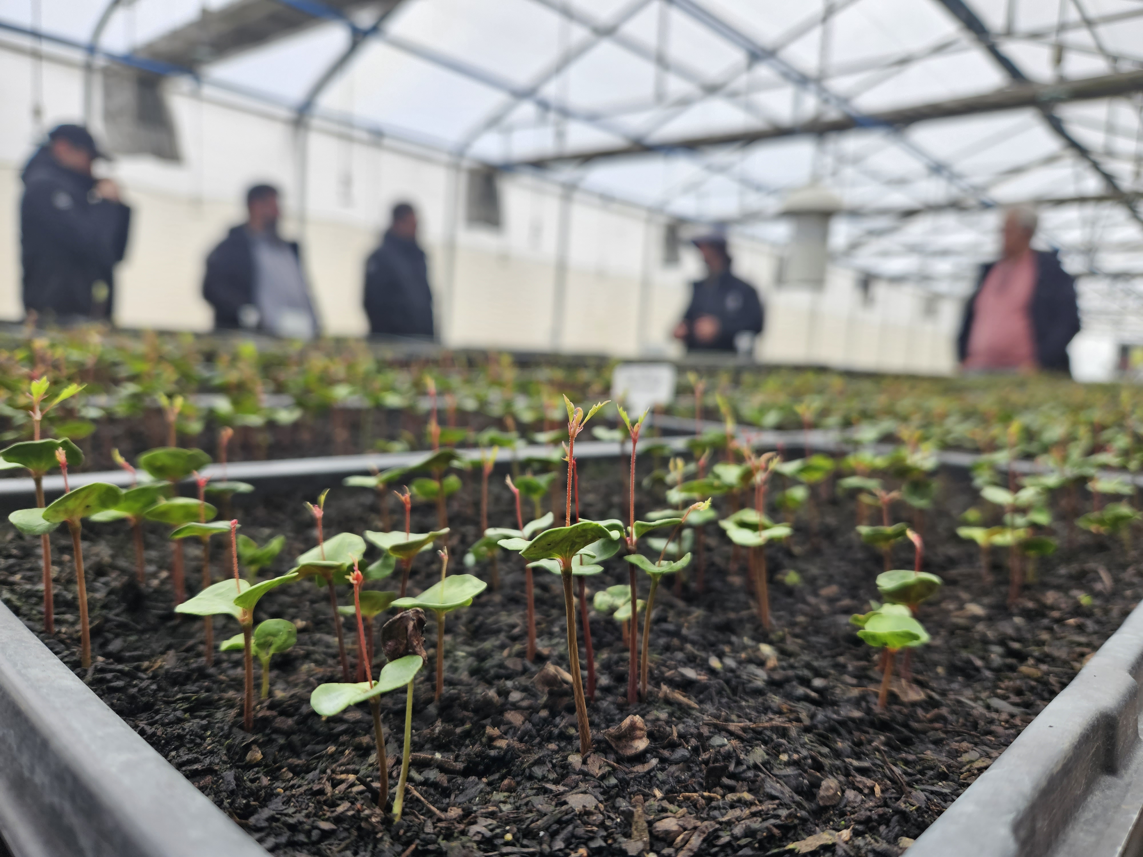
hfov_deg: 73.9
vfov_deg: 58.9
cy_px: 428
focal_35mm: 23
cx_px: 572
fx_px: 759
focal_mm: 5.4
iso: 40
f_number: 1.8
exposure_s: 1/475
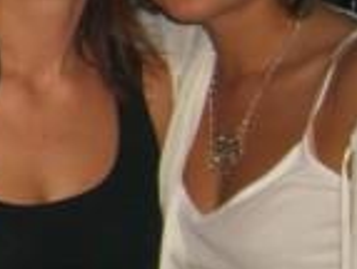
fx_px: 1644
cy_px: 157
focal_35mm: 159
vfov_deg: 9.4
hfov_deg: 11.5
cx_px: -287
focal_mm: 7.9
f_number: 2.8
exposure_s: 1/60
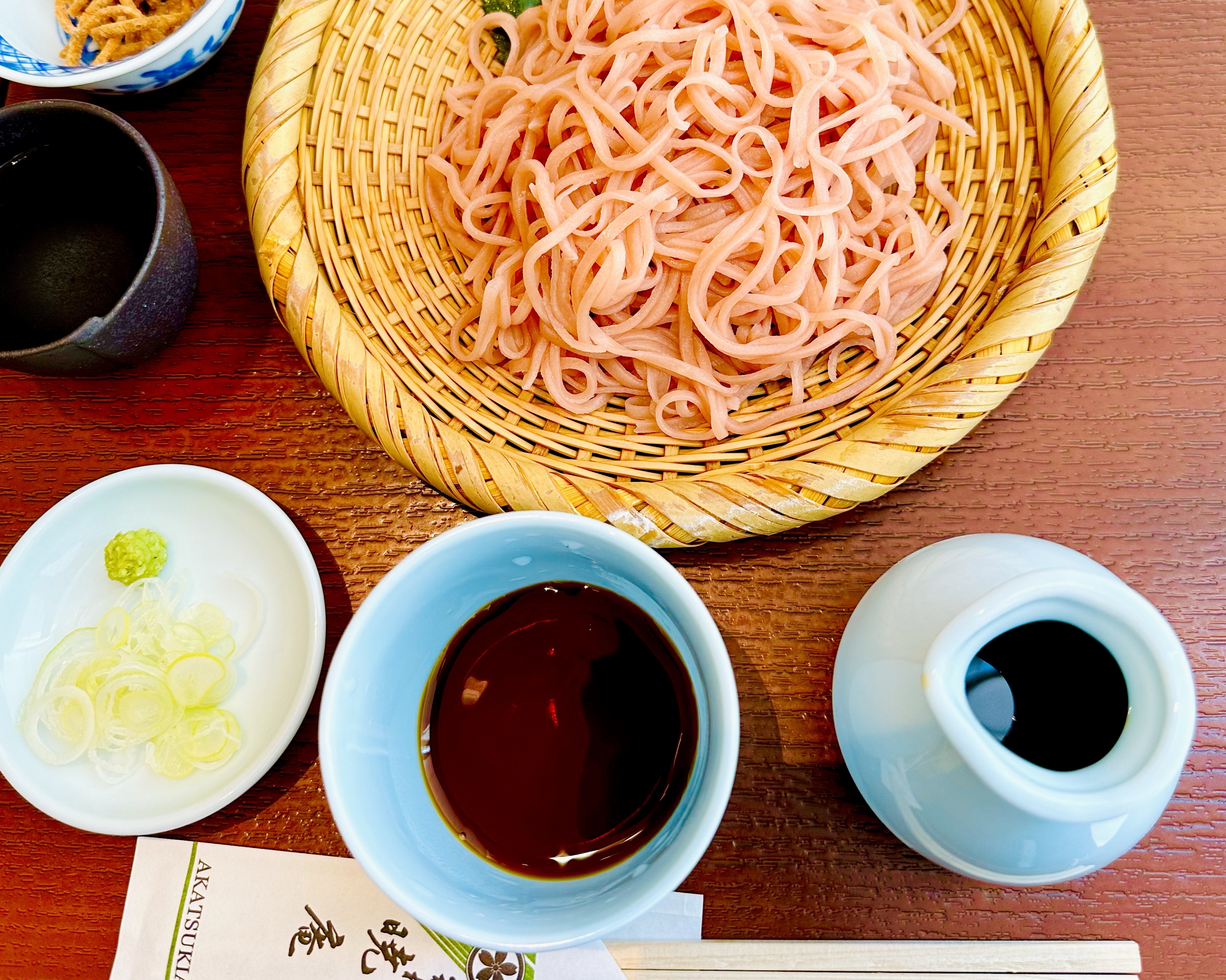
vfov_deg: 45.0
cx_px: 615
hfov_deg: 55.7
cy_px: 310
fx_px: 1161
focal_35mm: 32
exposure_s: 1/100
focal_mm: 6.86
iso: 80
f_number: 1.78
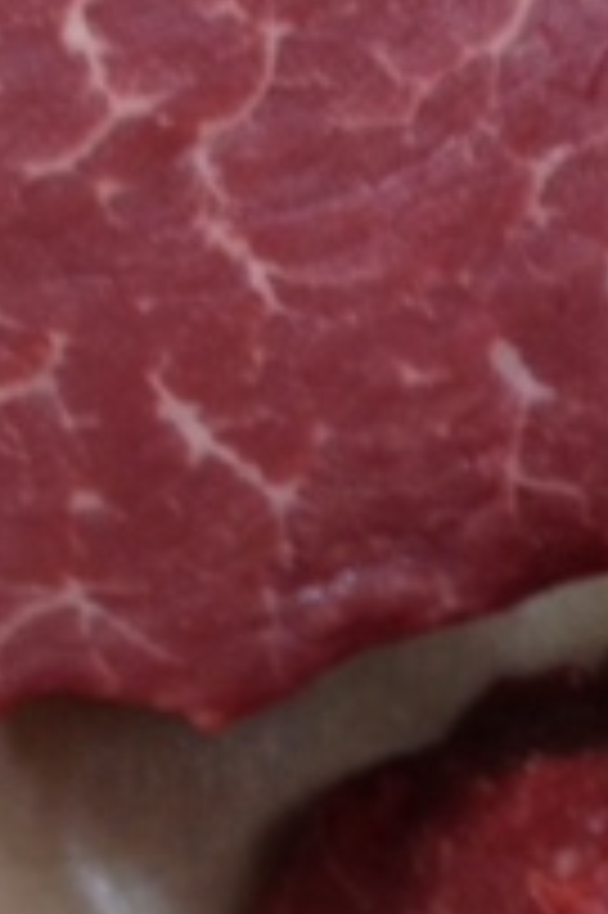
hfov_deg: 11.9
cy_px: -45
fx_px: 2918
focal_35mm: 115
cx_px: 284
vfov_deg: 17.3
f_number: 2.4
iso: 100
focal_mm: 4.28
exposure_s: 1/20
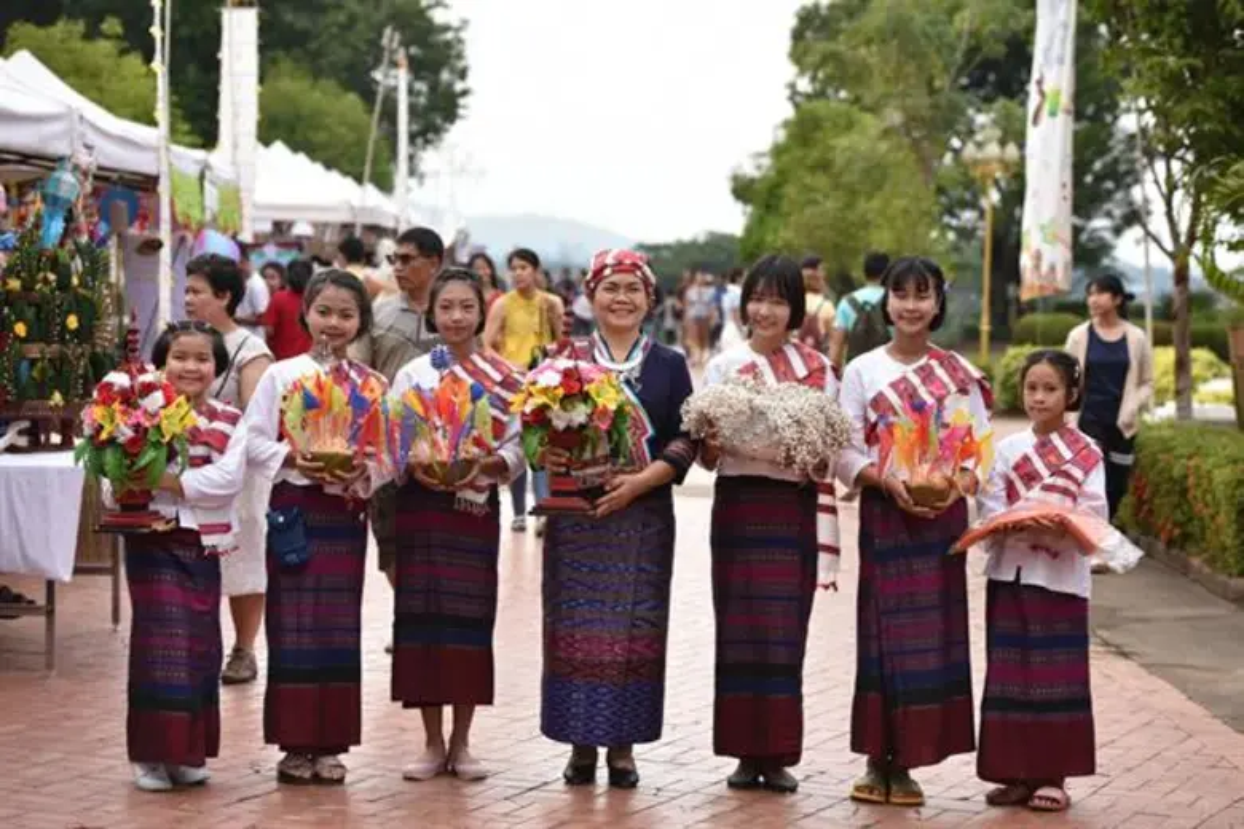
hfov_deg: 23.6
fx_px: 2972
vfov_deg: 15.9
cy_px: 414
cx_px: 622
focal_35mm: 86
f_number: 4
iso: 500
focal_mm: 86
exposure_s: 1/1600
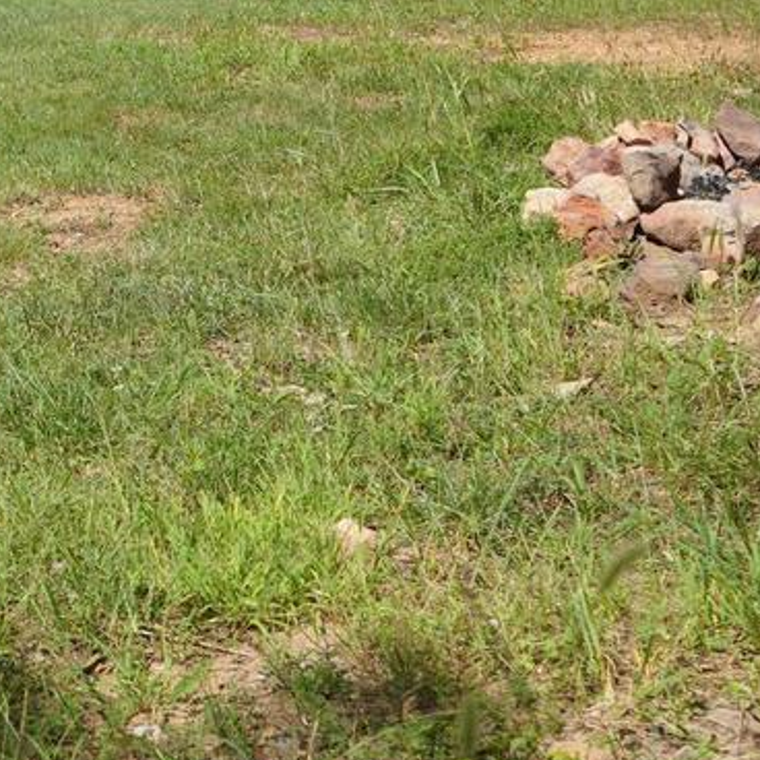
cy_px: 130
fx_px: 2310
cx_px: -126
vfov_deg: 18.5
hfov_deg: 17.9
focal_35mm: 93
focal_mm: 28
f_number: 4.5
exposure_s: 1/640
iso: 100
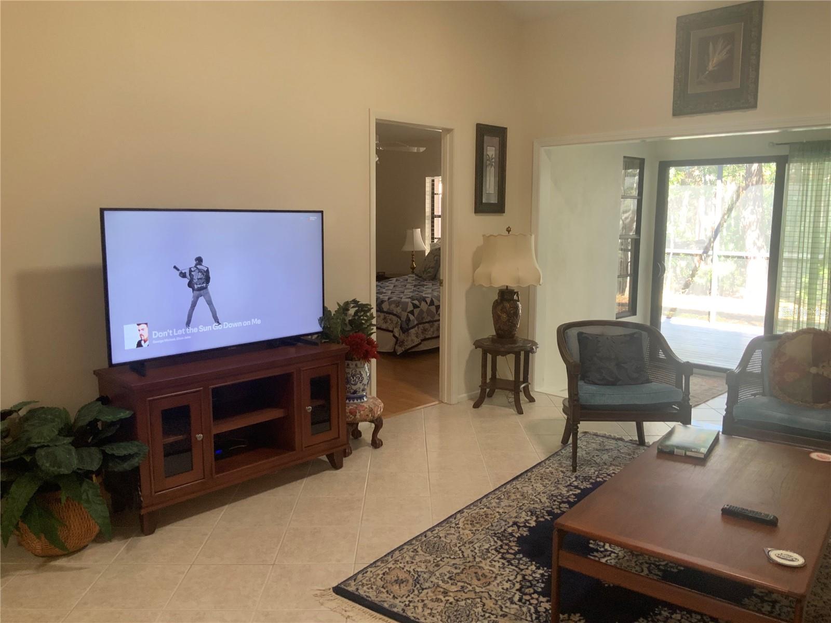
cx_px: 416
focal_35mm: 29
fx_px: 696
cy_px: 312
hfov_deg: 61.7
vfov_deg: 48.2
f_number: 1.8
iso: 125
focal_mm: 3
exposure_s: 1/60
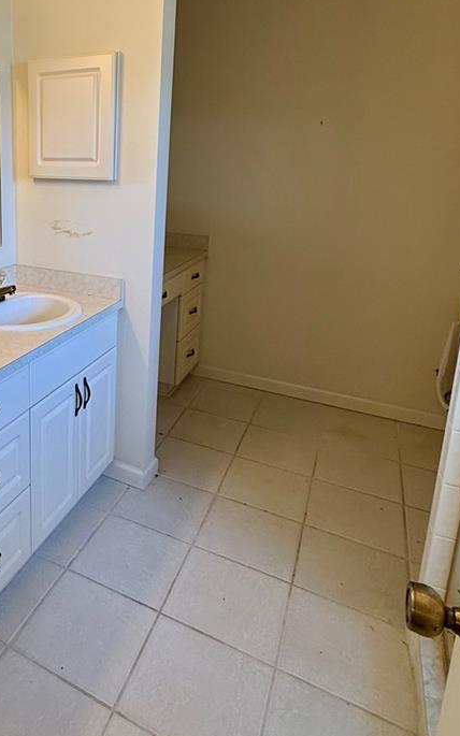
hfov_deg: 43.9
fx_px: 522
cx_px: 56
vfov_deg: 69.2
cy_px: 271
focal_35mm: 26
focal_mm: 2.22
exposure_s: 1/120
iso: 125
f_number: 2.2
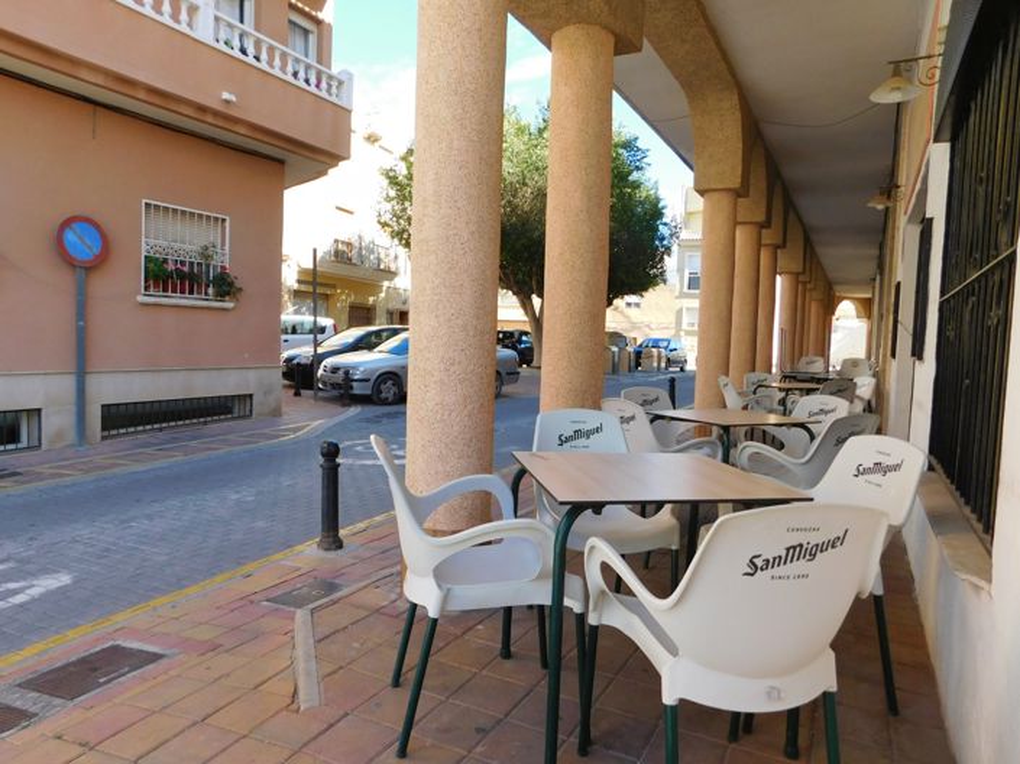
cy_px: 382
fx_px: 677
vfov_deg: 58.8
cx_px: 510
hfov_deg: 74.0
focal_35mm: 23
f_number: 3
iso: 125
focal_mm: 4
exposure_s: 1/400
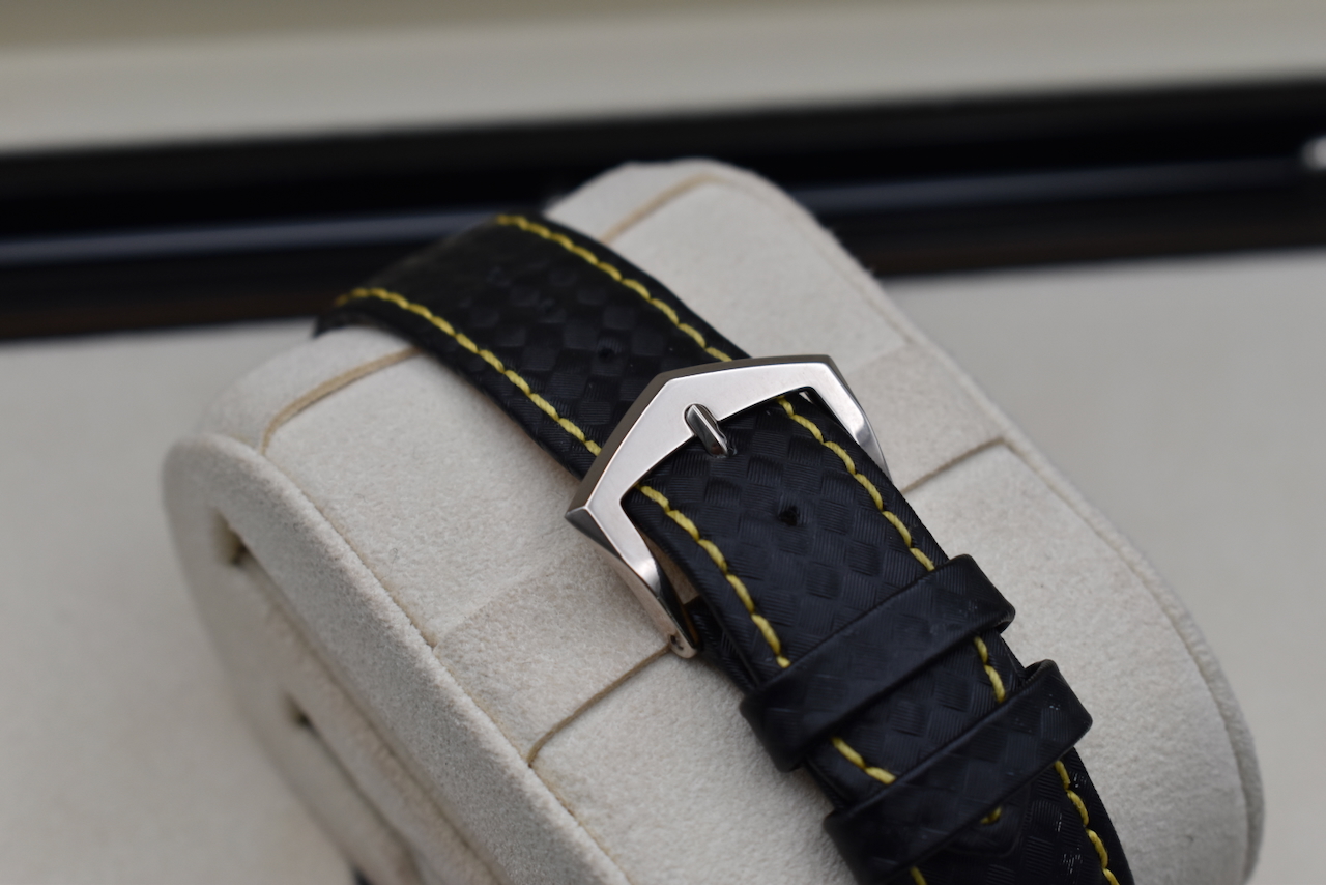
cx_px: 663
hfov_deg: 28.1
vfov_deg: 18.9
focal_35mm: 72
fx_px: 2652
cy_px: 442
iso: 400
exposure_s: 1/125
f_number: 8
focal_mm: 48
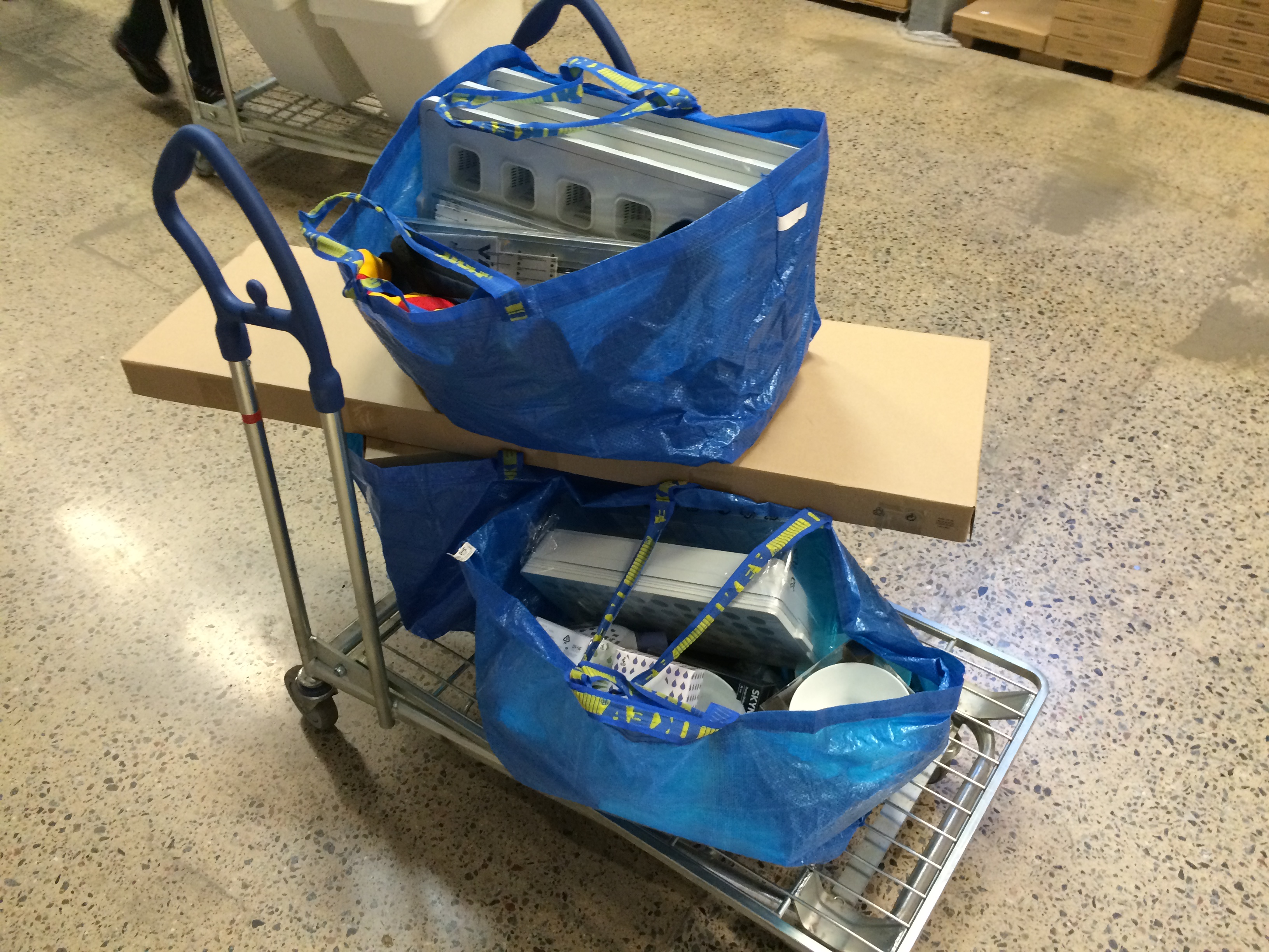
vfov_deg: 48.2
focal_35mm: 29
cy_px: 476
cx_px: 634
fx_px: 1063
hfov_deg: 61.7
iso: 200
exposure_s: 1/33
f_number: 2.2
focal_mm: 4.15
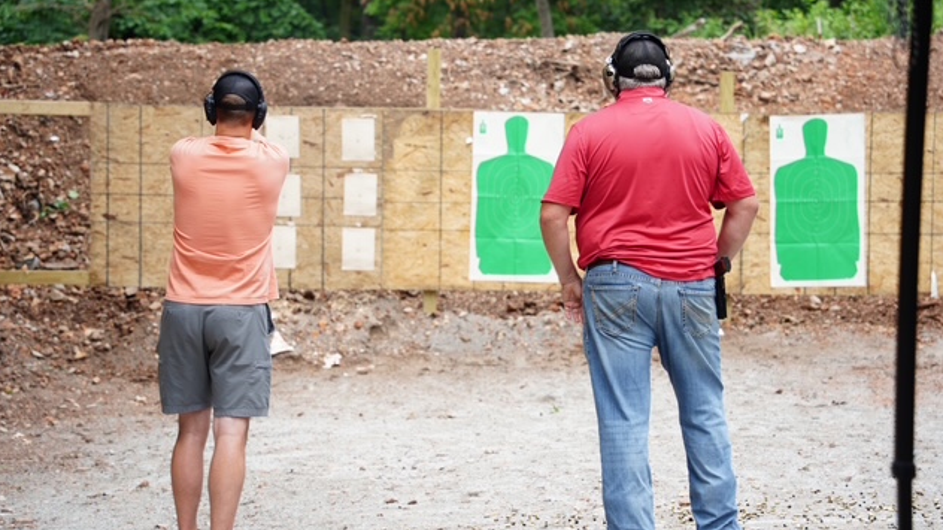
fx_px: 2575
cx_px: 470
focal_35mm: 103
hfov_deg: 20.8
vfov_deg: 11.7
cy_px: 284
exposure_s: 1/125
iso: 160
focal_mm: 97
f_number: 4.5
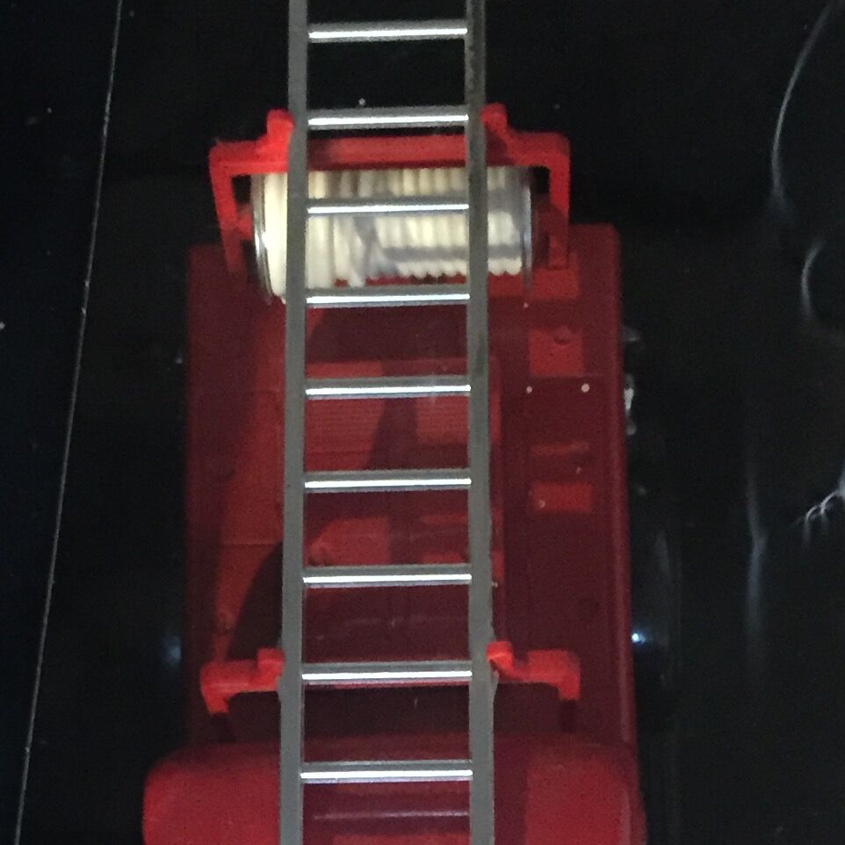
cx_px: 401
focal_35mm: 87
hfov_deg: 19.9
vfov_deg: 18.9
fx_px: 2403
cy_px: 993
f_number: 2.2
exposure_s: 1/17
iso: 640
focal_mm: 4.15
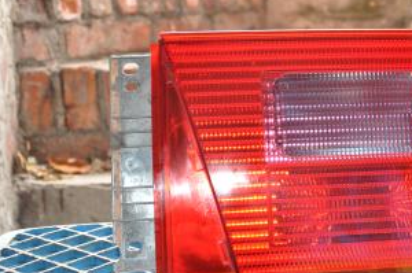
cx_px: 310
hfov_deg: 30.5
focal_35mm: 65
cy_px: 133
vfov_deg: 20.9
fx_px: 743
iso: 400
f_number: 4
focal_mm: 26
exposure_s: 1/30
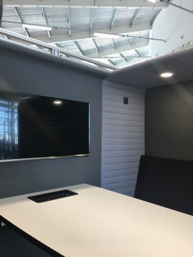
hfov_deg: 48.2
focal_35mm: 29
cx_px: 96
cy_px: 128
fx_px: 216
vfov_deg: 61.7
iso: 40
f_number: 2.2
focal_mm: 4.15
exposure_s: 1/33
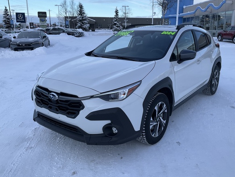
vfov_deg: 44.1
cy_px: 84
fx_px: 217
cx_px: 129
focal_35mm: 32
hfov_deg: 56.7
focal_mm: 3
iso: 25
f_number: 1.8
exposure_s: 1/454
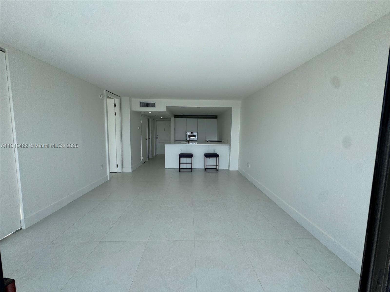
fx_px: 158
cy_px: 146
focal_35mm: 14
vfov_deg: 85.7
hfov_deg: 102.1
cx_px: 195
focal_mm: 2.22
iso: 40
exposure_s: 1/687
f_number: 2.2
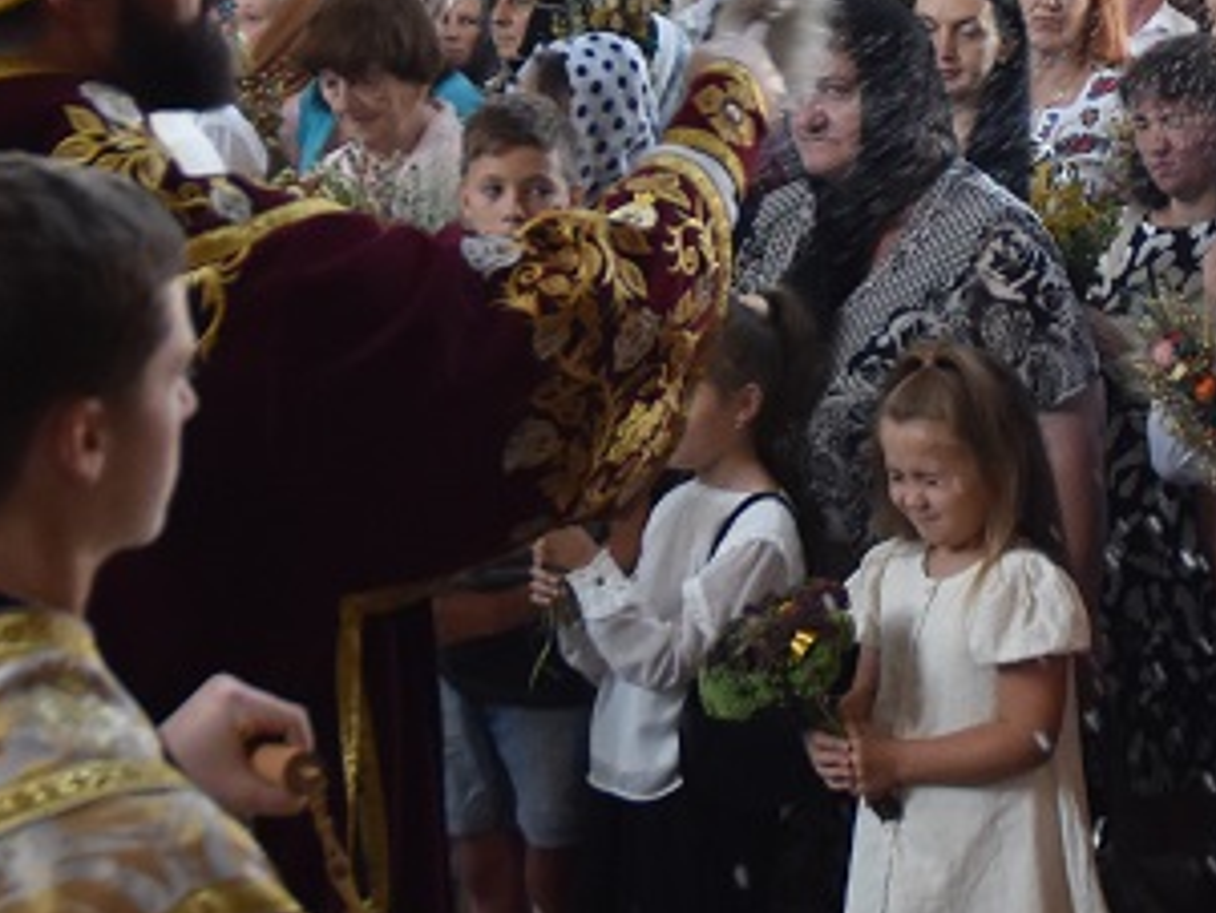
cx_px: 1050
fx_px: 3409
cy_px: -182
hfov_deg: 19.9
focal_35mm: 97
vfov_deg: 14.8
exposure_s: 1/200
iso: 800
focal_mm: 18
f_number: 3.5
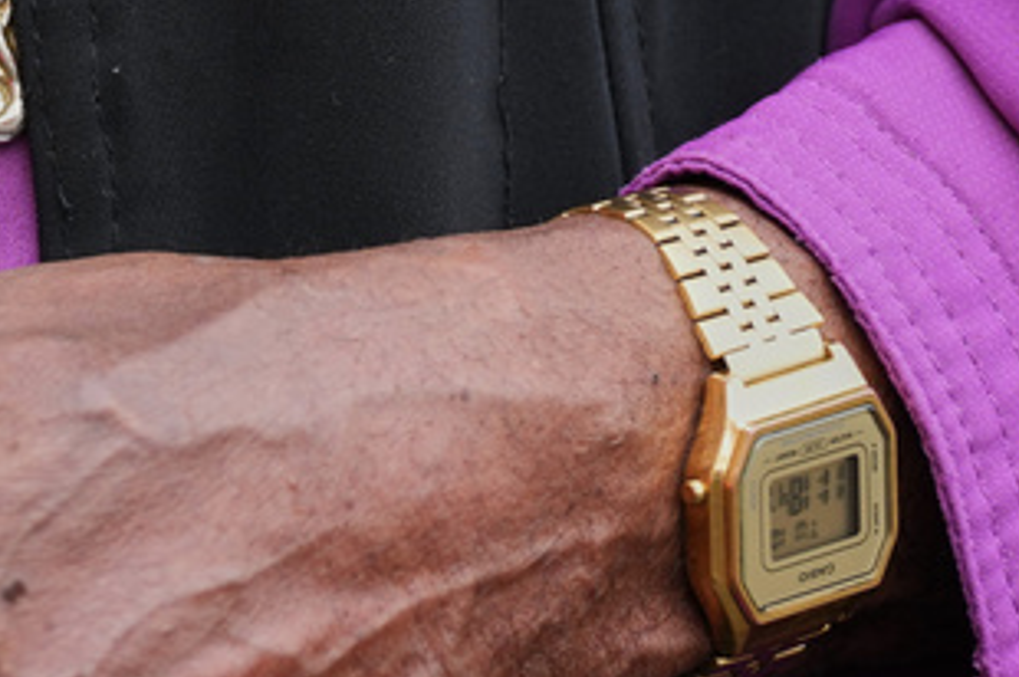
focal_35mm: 668
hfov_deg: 3.1
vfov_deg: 2.1
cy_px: 273
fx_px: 18888
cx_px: -431
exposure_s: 1/320
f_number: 4
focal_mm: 135
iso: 320
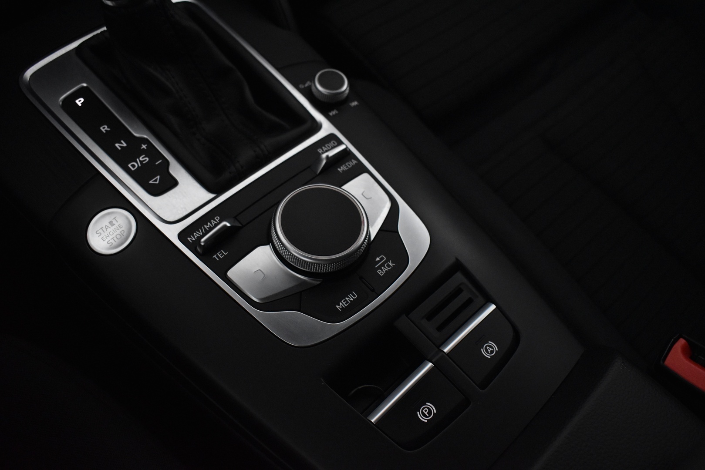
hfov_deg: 57.2
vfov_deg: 40.0
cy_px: 235
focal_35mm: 33
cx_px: 352
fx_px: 646
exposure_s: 1/100
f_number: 5
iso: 3200
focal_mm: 22
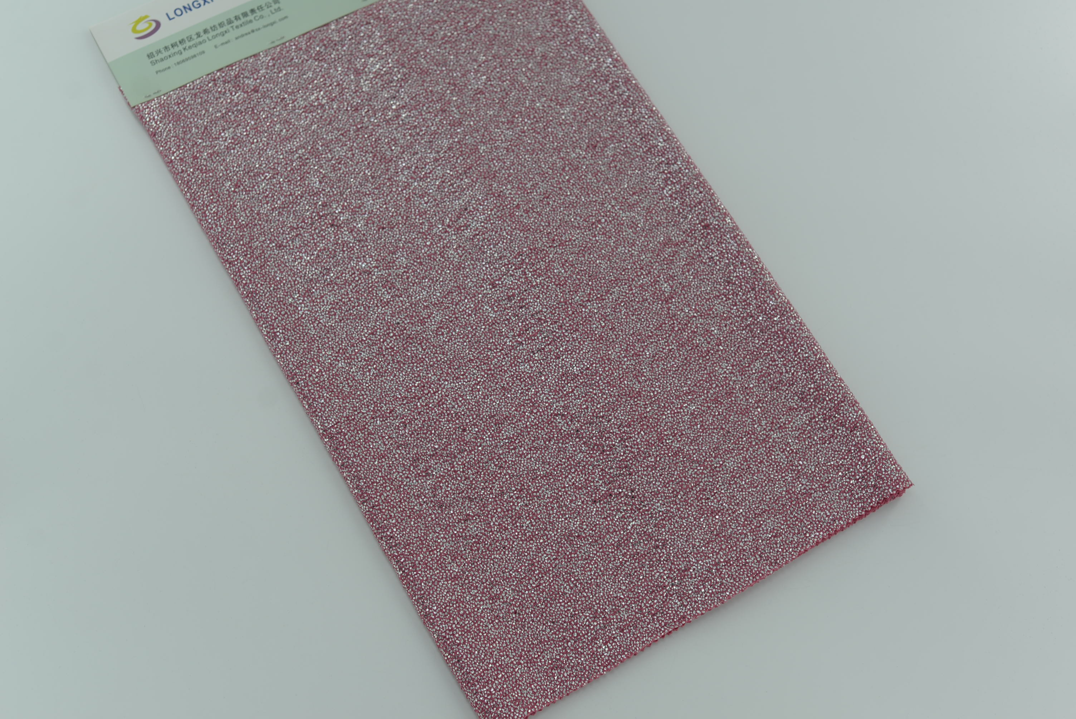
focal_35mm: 50
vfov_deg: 27.0
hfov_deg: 39.6
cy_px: 360
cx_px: 538
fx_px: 1495
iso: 100
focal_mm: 50
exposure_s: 1/320
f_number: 4
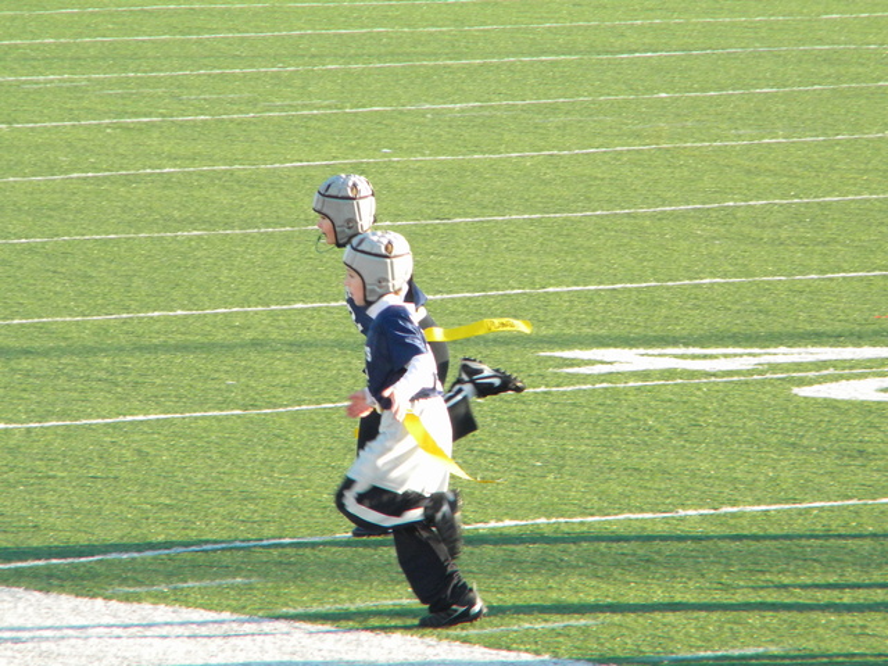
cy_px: 333
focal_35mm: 414
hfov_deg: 4.8
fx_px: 10620
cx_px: 444
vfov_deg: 3.6
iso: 219
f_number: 5.4
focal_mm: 75
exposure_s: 1/260
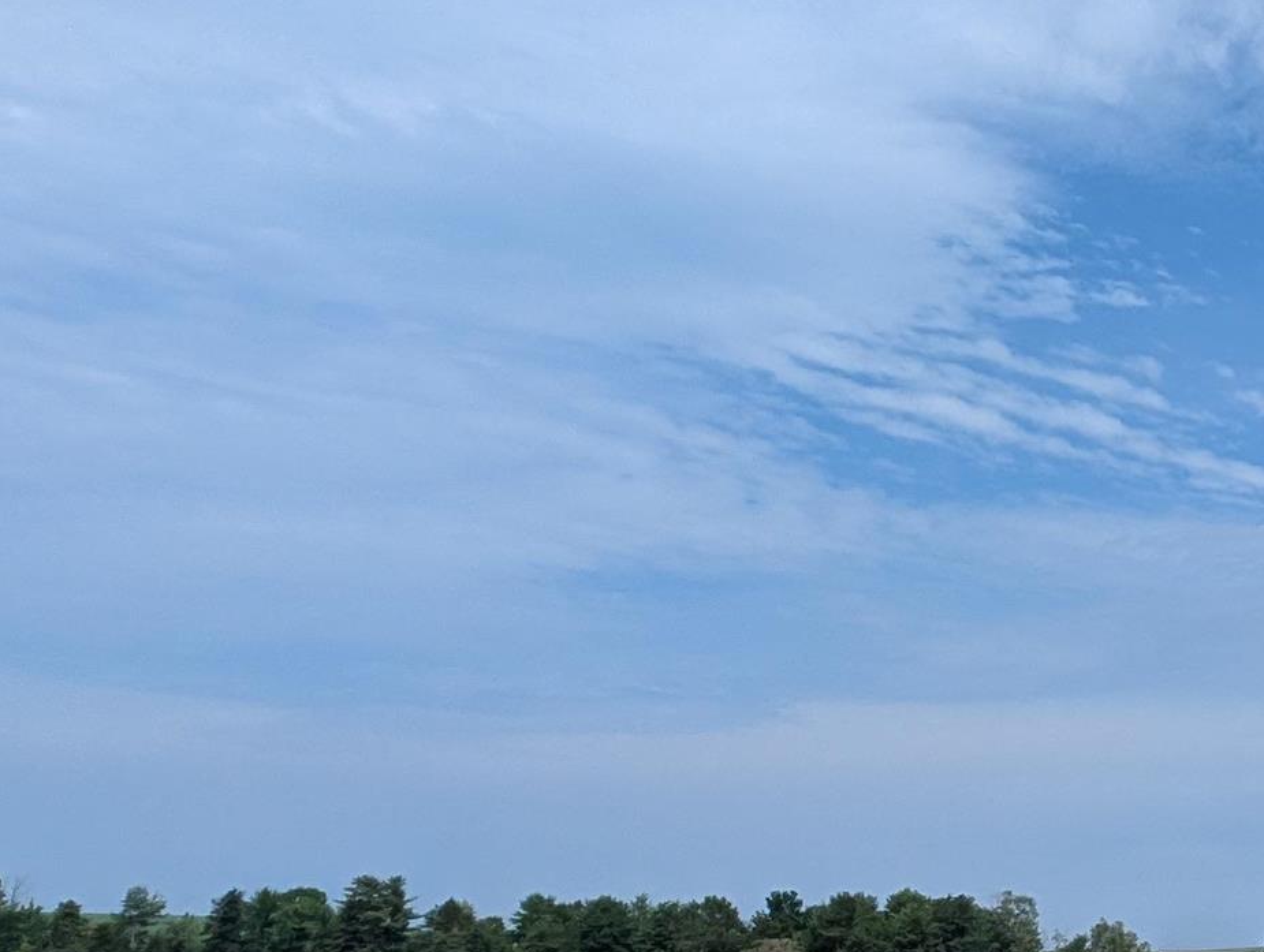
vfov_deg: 33.7
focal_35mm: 43
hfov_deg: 30.3
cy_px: 500
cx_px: 1783
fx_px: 1573
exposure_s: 1/2762
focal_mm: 1.95
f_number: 2.2
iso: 48
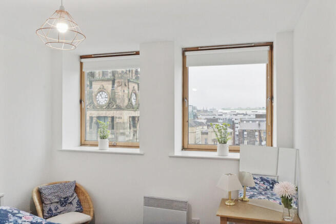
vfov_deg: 48.0
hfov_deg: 67.4
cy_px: 112
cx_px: 168
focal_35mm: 27
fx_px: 252
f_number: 14
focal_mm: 18
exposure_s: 1/40
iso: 800
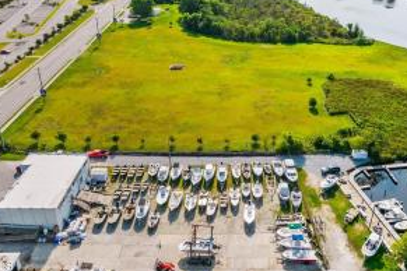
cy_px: 75
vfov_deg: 38.1
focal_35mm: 34
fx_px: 384
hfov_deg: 55.5
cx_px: 238
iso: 100
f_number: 2.8
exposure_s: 1/320
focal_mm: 8.38
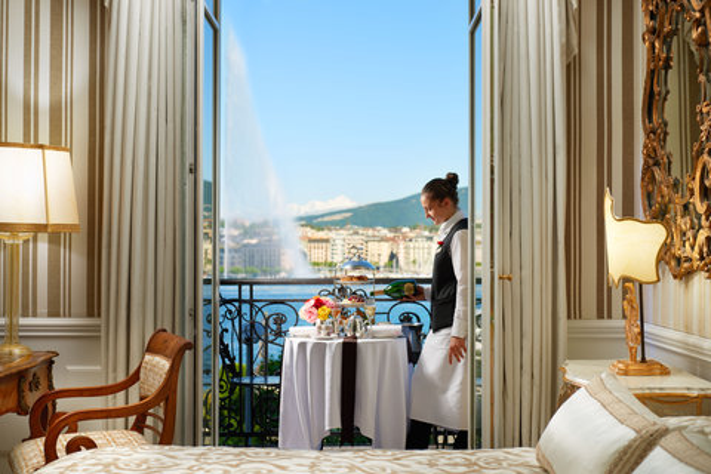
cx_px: 356
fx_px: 1027
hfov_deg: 38.2
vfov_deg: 26.0
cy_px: 237
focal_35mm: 52
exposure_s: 1/500
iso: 100
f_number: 5.6
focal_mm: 52
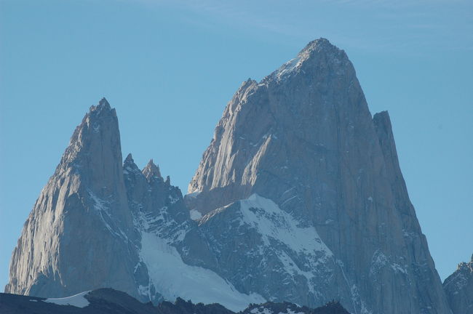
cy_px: 157
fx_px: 3839
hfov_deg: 7.1
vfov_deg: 4.7
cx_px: 236
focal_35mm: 292
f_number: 9
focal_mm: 195
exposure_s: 1/1250
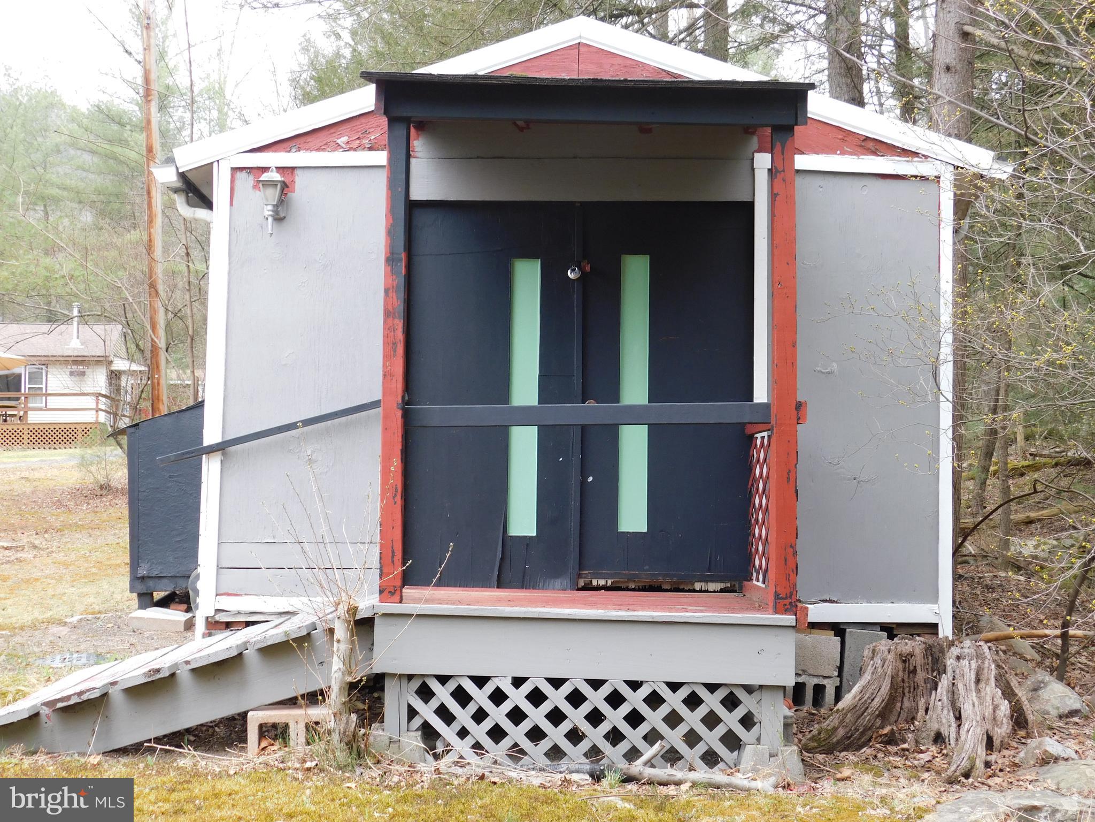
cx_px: 548
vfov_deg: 32.2
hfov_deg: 42.1
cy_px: 411
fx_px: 1423
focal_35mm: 45
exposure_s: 1/40
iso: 125
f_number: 3.7
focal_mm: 8
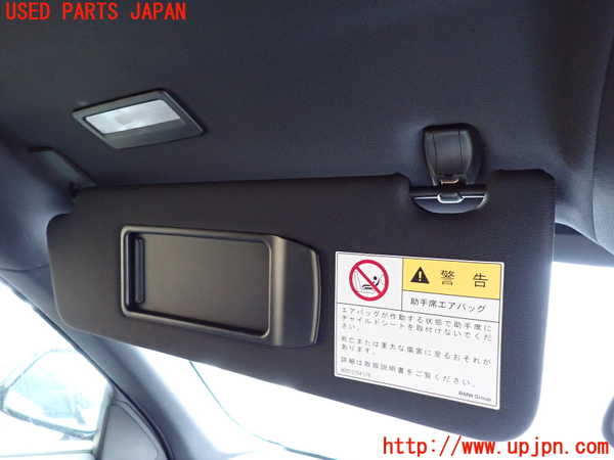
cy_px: 230
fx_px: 443
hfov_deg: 69.4
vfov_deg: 54.9
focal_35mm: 25
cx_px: 307
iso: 800
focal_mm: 4.5
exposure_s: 1/30
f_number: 2
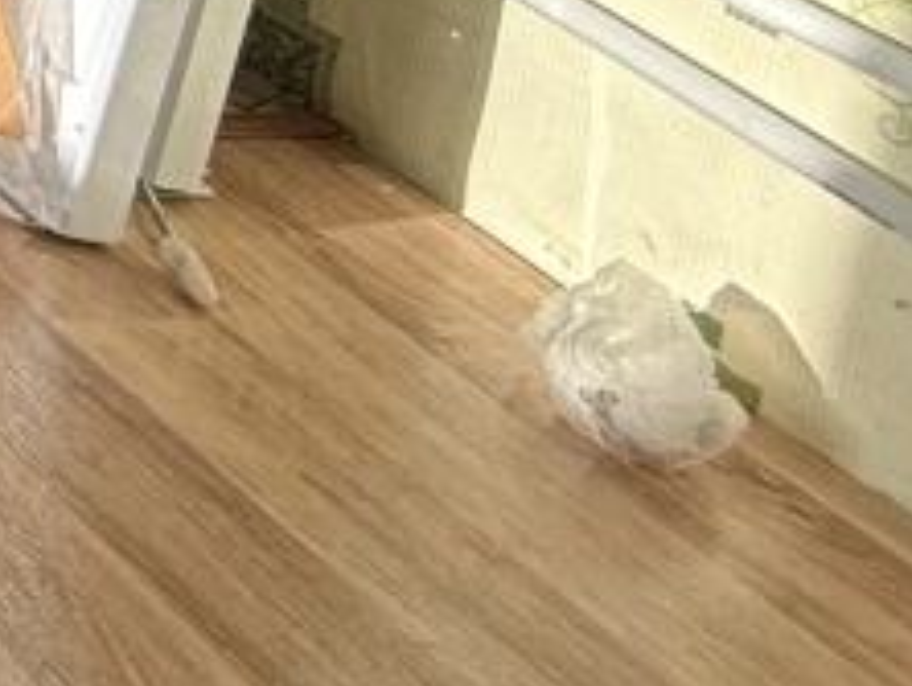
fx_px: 2084
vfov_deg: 14.0
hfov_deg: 12.5
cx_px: -1656
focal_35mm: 79
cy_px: -889
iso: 50
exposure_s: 1/224
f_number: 2.2
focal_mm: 2.22
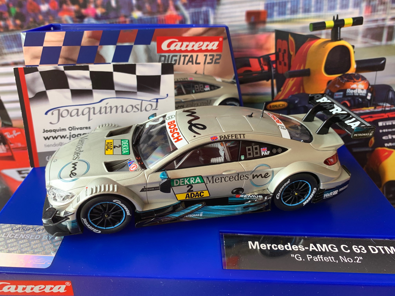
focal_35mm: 26
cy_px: 148
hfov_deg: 67.3
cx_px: 198
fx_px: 297
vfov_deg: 53.1
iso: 25
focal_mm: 4.25
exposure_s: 1/126
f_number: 1.8
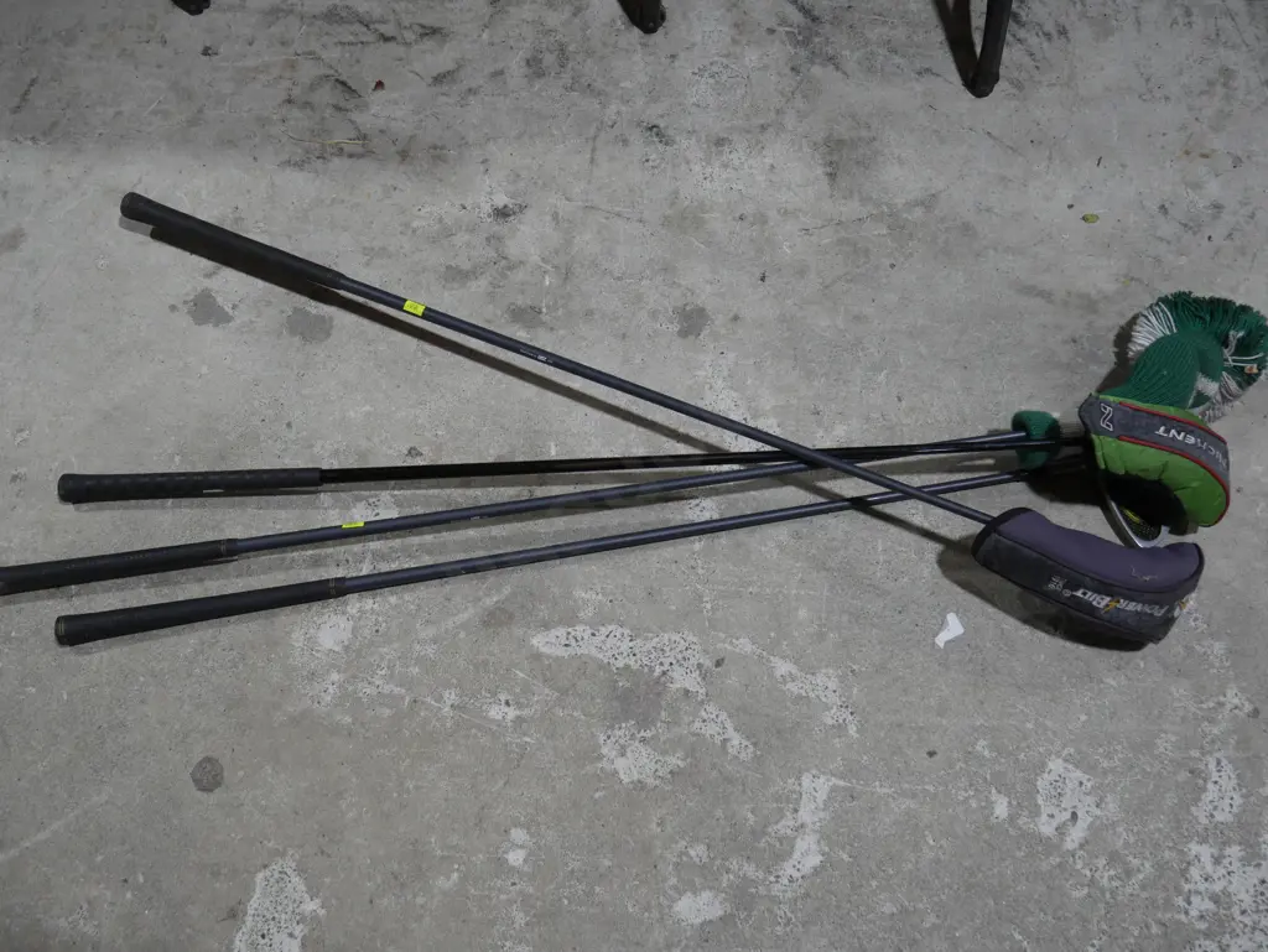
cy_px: 476
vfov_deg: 37.8
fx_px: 1393
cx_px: 634
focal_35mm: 38
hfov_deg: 49.0
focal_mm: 19
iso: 200
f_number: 4.1
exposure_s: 1/80
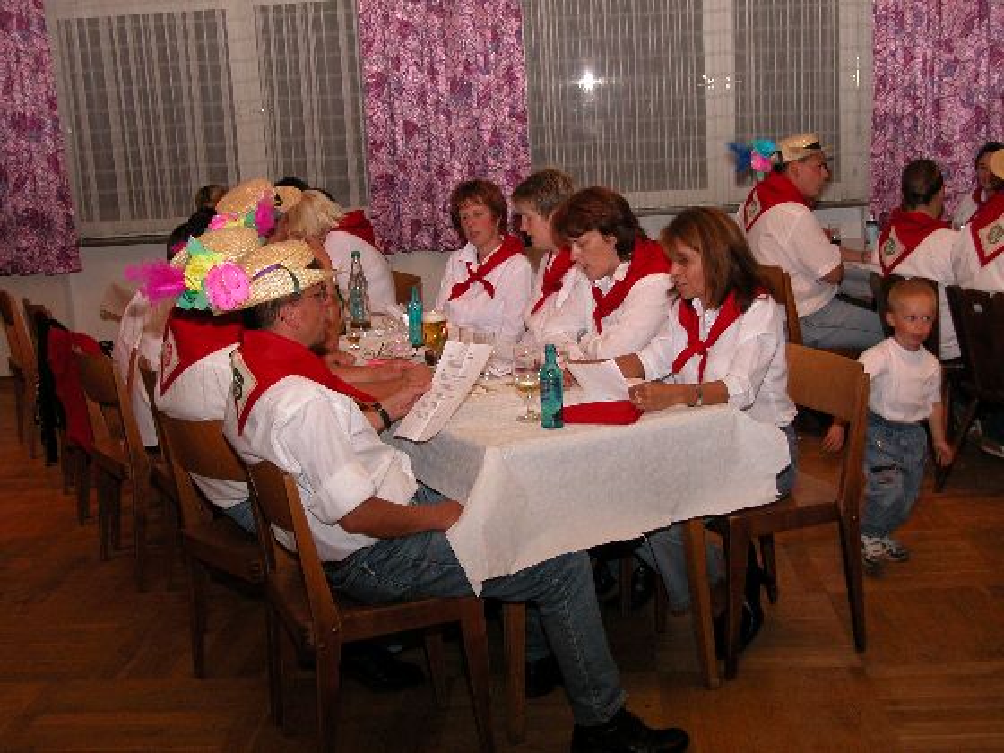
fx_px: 1334
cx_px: 502
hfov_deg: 41.2
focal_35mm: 46
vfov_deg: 31.5
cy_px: 376
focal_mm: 11.6
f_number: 3
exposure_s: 1/60
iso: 200
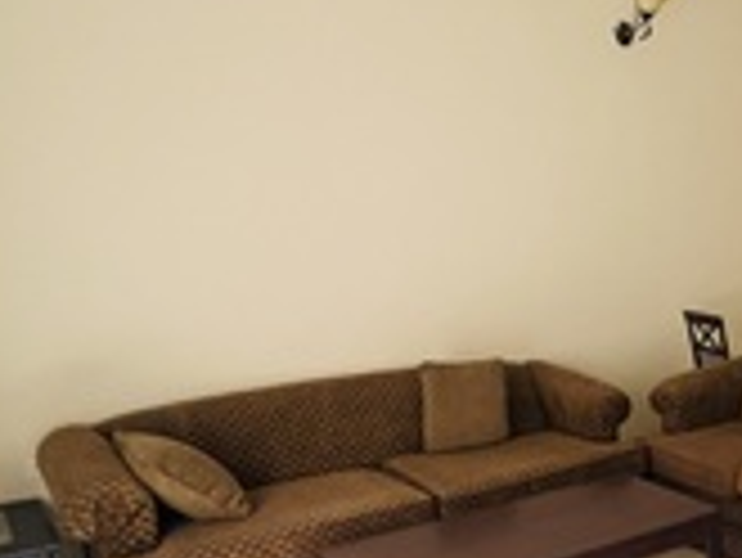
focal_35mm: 36
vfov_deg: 38.4
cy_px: 434
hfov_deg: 44.7
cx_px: 717
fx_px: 772
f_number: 1.8
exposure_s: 1/60
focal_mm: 1.57
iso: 250
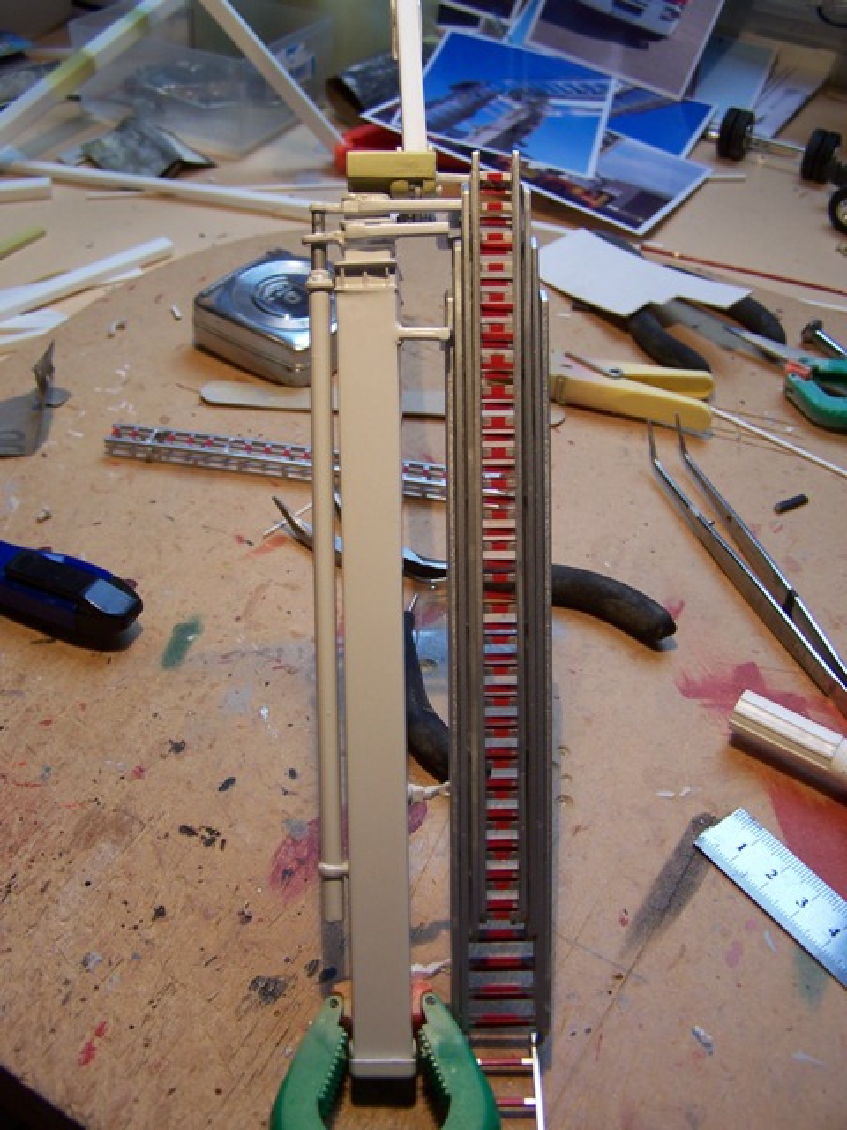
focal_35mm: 38
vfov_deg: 49.0
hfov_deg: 37.7
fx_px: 1240
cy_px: 565
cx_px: 424
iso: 80
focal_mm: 6.3
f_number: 2.8
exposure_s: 1/90
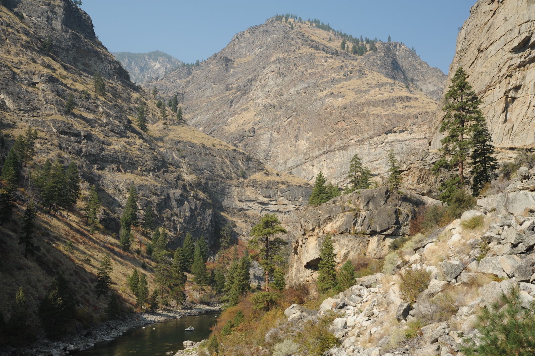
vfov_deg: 35.0
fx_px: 564
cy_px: 178
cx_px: 268
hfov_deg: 50.7
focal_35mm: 38
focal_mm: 38
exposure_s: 1/50
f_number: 13
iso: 200
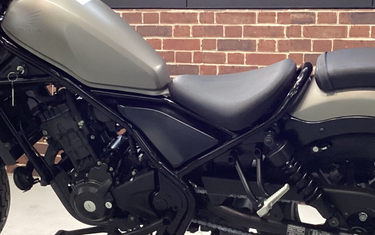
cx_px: 206
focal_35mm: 65
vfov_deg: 20.0
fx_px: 664
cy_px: 104
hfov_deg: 31.5
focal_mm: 3.3
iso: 320
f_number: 2.4
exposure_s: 1/60
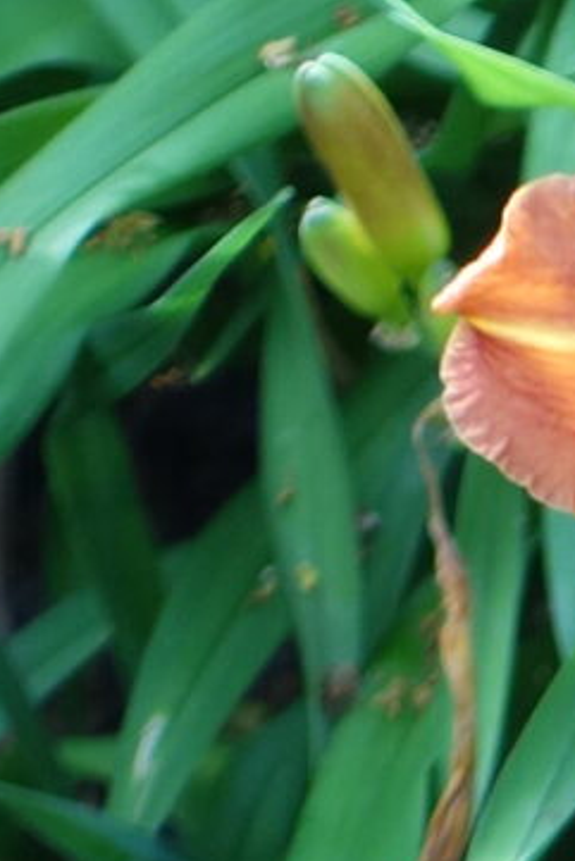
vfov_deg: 4.0
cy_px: 2039
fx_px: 12206
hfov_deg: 2.7
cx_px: 1922
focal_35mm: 510
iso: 250
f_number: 4
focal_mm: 26.57
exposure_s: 1/250
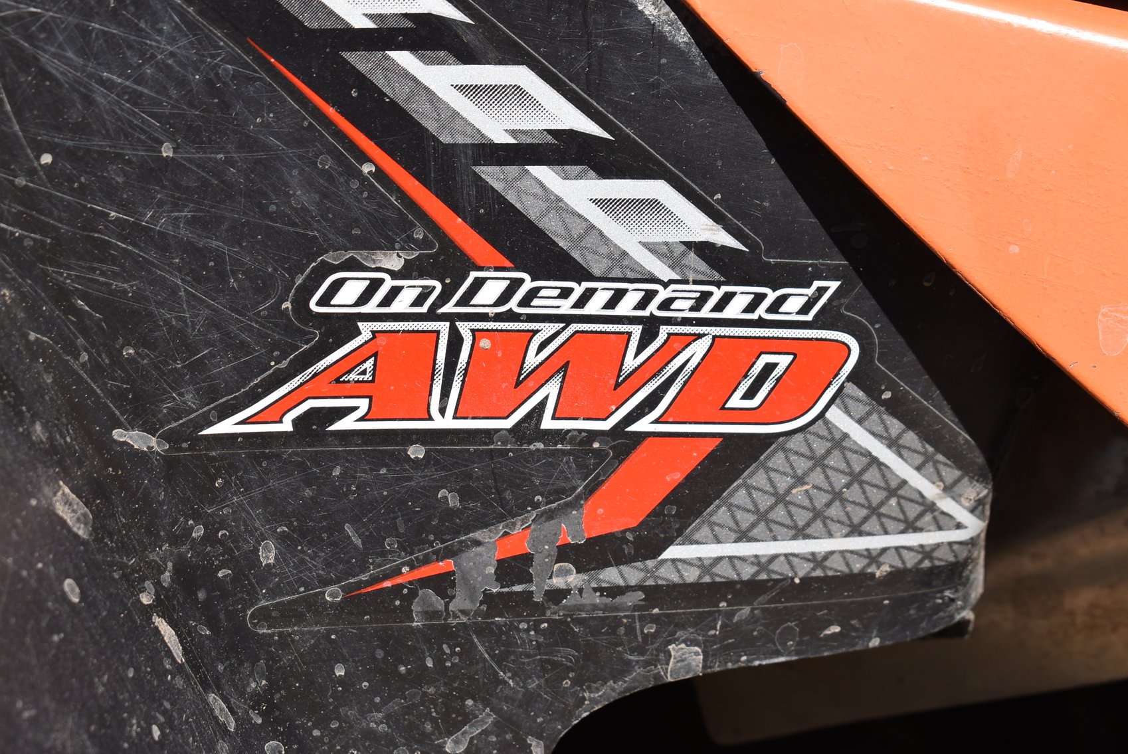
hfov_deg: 24.6
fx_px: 2587
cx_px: 564
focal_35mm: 82
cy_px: 377
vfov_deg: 16.6
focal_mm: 55
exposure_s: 1/250
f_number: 8
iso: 140
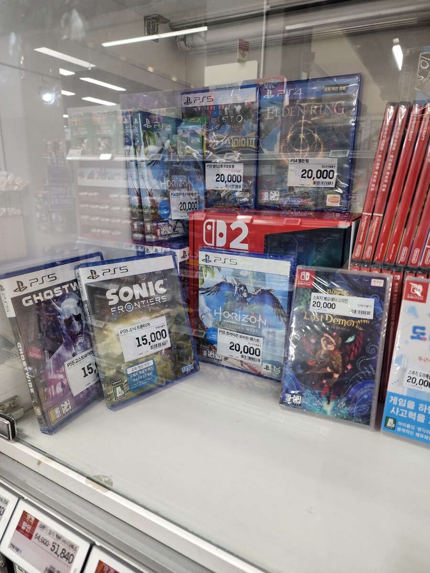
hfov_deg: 58.9
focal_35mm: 23
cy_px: 286
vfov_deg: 73.9
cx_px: 215
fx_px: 381
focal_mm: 6.4
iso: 320
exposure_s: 1/120
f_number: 1.8
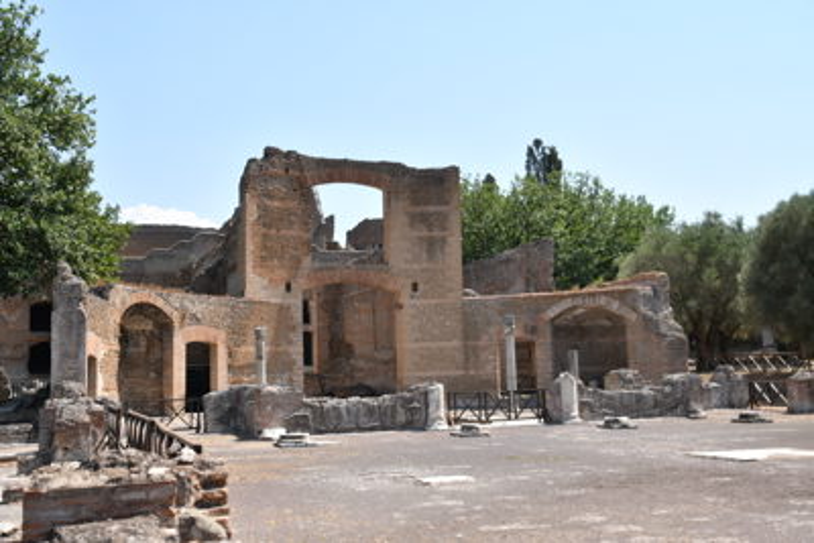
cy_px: 272
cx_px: 407
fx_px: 882
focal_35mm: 39
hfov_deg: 49.5
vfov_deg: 34.2
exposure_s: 1/800
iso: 100
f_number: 4
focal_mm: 26
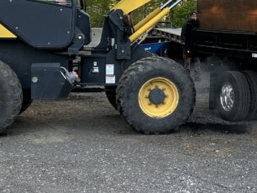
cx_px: 216
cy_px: 67
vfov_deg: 17.5
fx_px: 624
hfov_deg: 22.9
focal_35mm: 84
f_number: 1.5
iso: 40
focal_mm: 5.7
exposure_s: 1/237
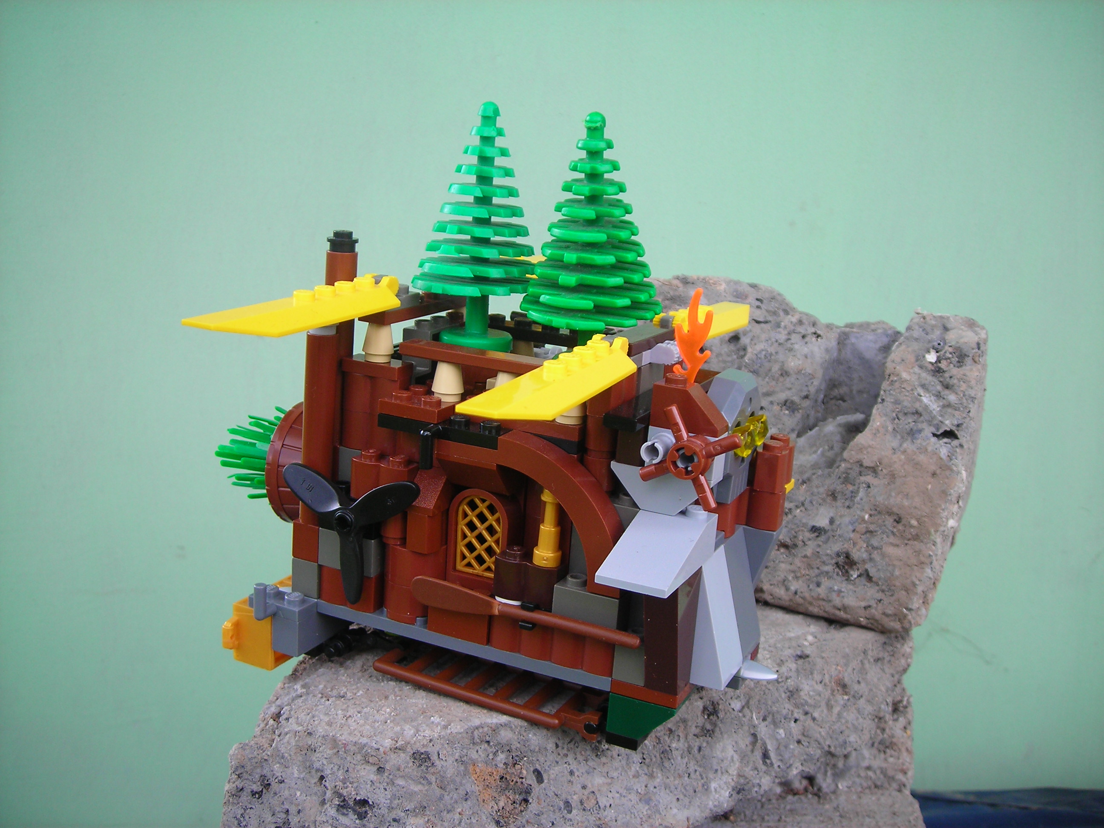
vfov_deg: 37.7
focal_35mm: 38
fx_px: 1212
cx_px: 552
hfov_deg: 49.0
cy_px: 414
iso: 50
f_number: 3.2
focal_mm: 6.3
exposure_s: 1/77.5
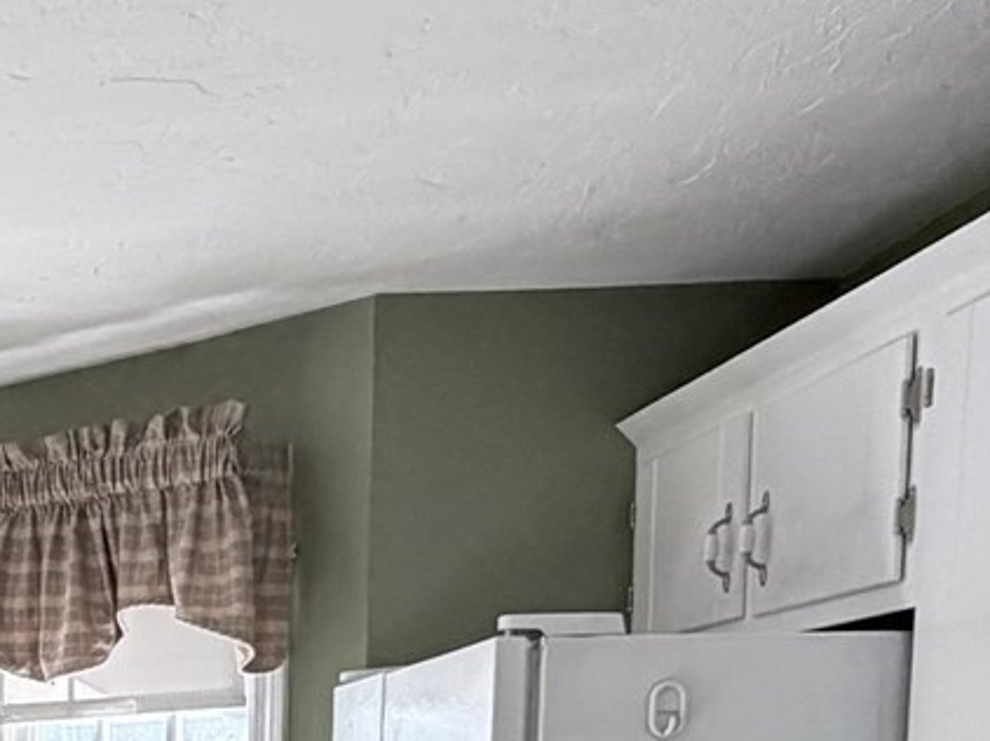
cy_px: 1062
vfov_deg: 19.3
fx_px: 1944
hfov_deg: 25.7
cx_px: -190
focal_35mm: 68
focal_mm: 2.22
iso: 160
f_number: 2.2
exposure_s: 1/121
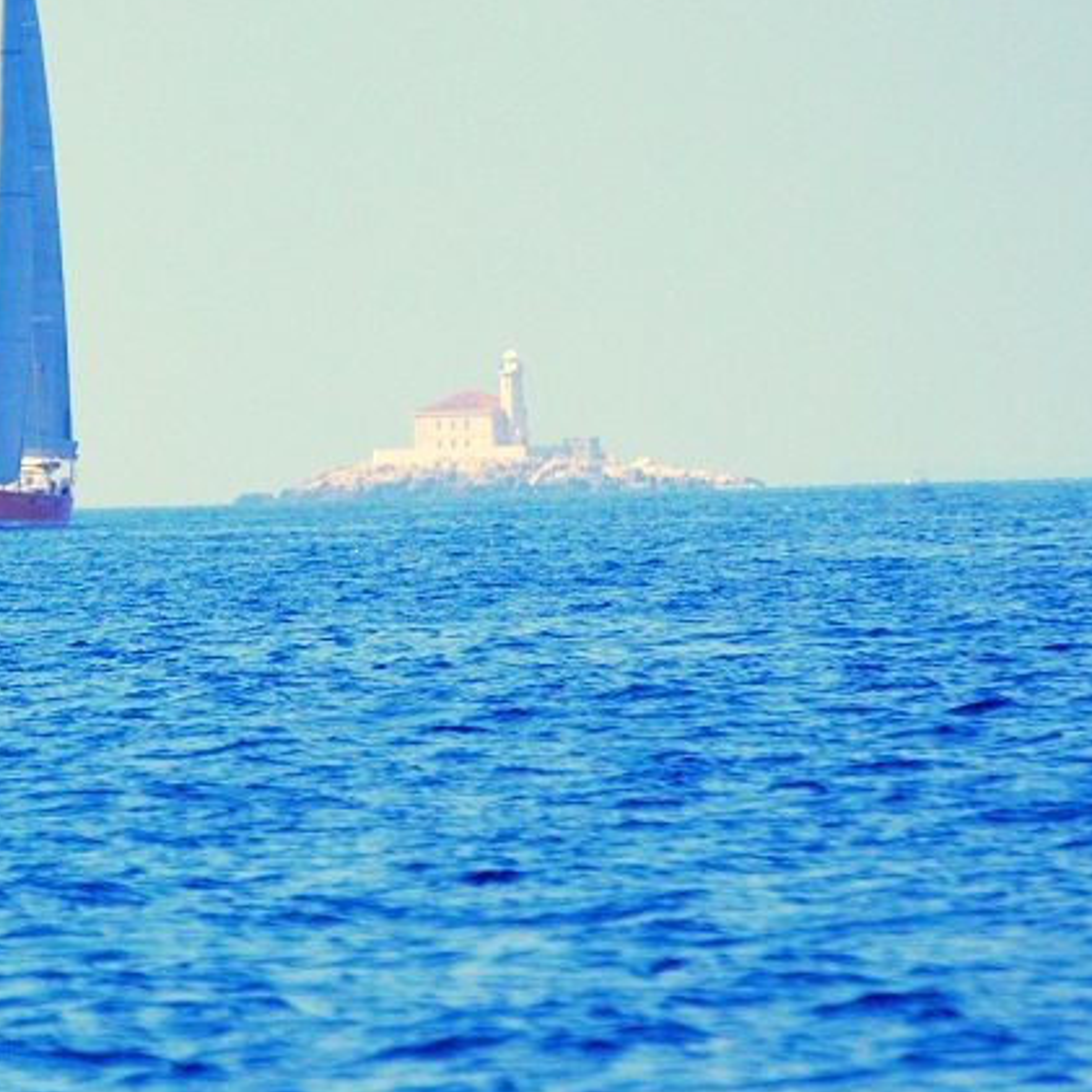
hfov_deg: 2.1
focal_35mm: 845
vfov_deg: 2.1
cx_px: 71
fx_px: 30158
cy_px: 255
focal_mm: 280
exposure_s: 1/8000
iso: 4500
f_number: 6.3
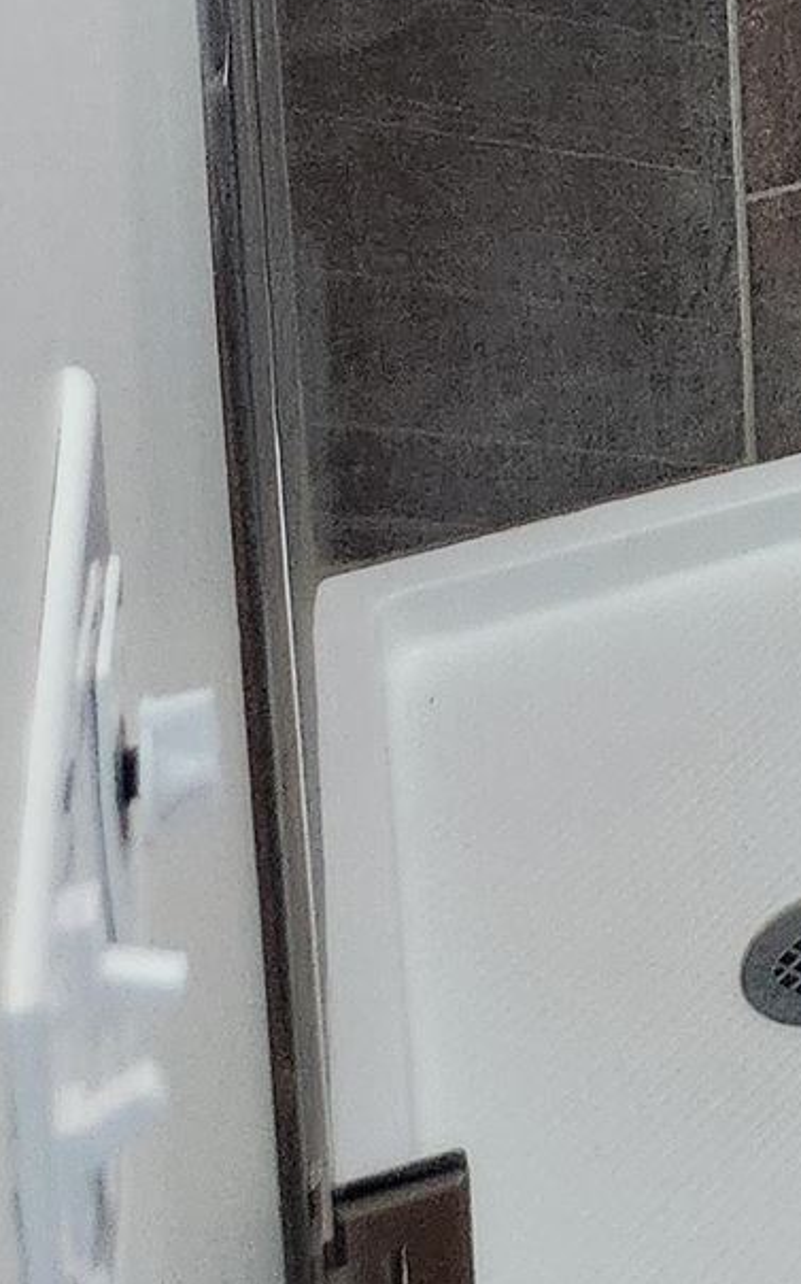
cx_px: 1751
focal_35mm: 93
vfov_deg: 17.5
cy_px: -1122
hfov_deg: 12.0
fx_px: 3251
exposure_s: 1/120
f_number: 1.8
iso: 800
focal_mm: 5.4
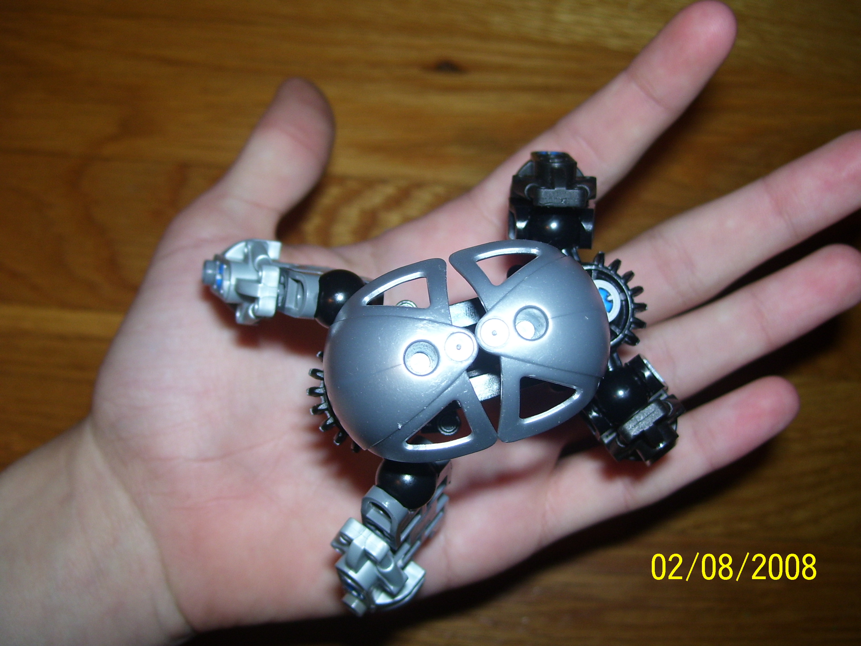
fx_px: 920
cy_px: 323
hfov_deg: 50.1
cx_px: 430
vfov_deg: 38.7
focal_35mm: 37
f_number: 2.7
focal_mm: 6
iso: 80
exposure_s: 1/60
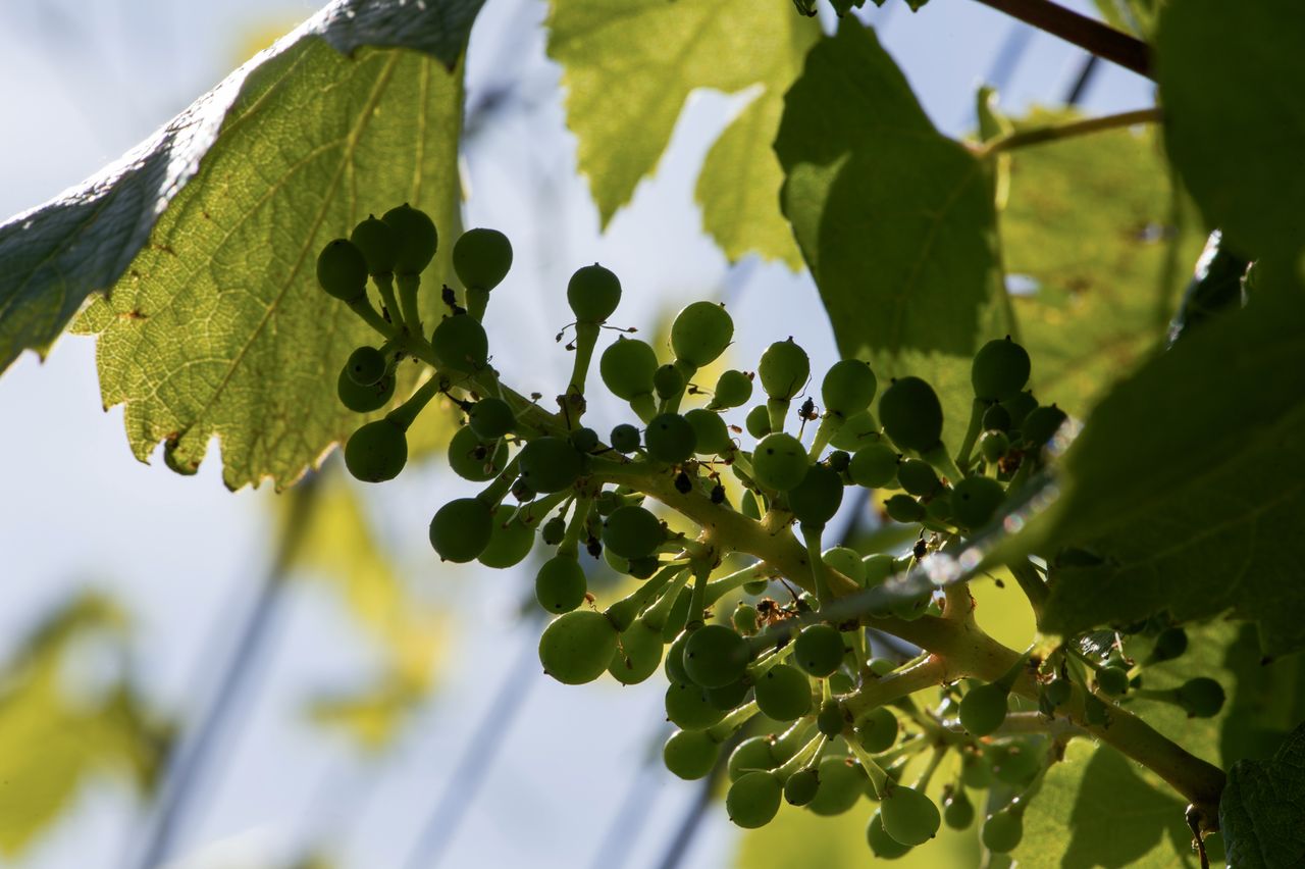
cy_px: 434
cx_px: 652
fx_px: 3804
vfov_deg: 13.0
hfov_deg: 19.5
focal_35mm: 105
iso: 125
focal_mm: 105
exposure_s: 1/125
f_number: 16
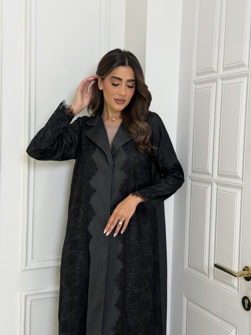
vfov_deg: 39.7
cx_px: 126
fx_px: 464
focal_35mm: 48
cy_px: 168
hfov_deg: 30.3
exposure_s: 1/239
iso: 64
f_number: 1.78
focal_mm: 6.76
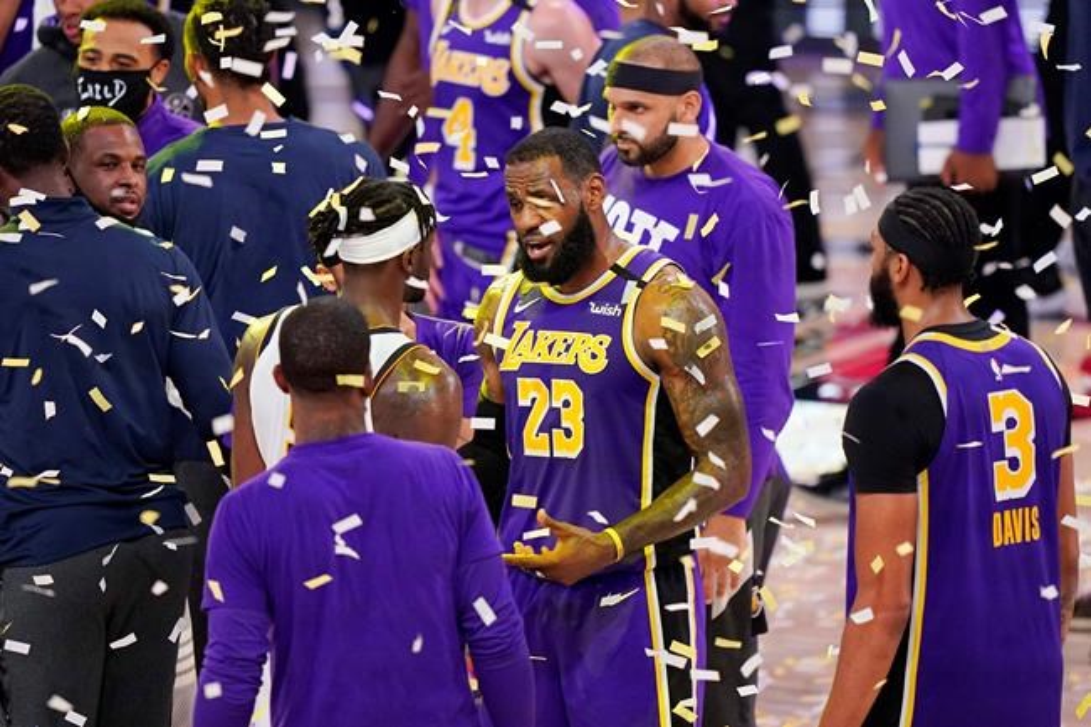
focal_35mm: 400
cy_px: 364
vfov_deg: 3.4
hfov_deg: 5.2
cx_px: 546
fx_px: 12118
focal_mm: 400
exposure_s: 1/2000
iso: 4000
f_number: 2.8
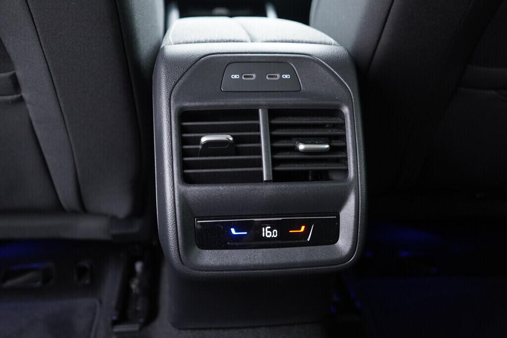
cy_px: 169
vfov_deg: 36.9
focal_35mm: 36
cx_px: 254
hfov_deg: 53.1
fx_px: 507
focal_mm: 24
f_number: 2.8
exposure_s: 1/40
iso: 1000
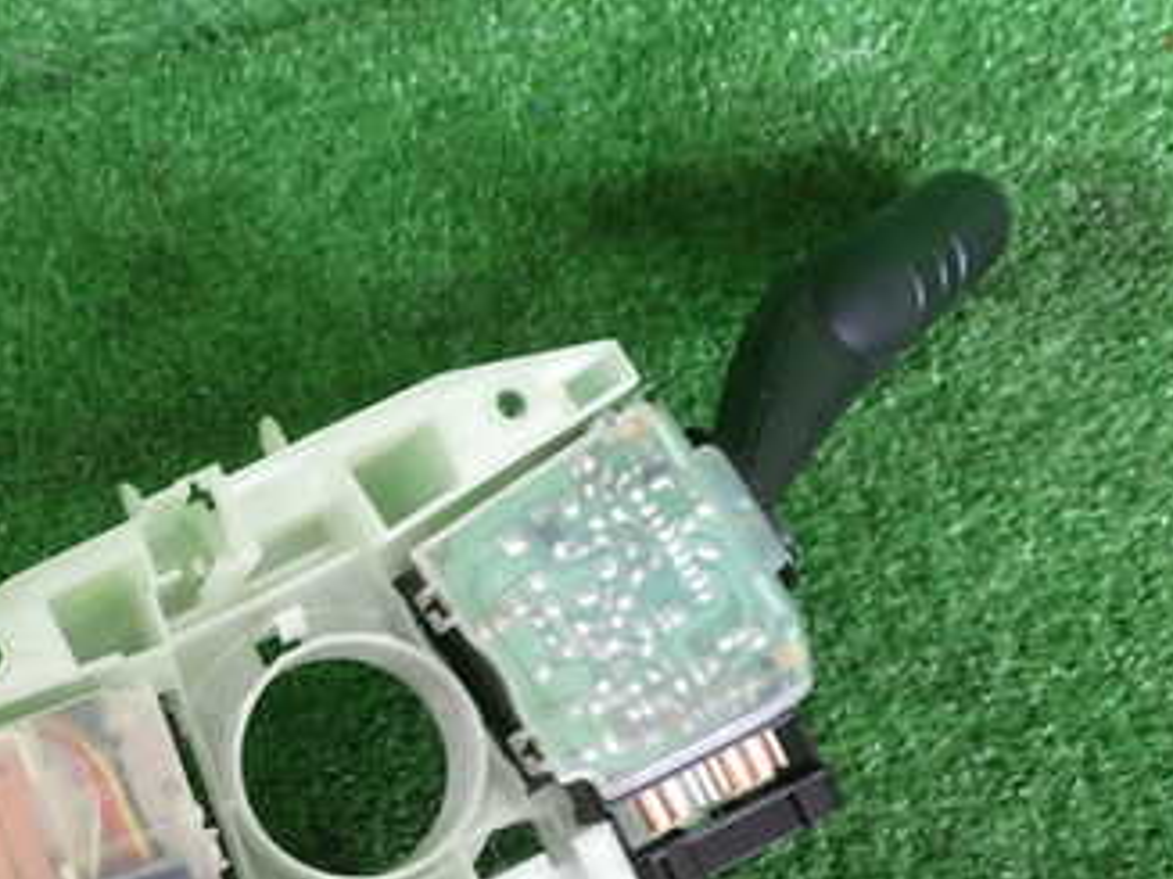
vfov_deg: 25.6
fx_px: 1863
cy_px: 804
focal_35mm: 55
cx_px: 172
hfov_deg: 33.5
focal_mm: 5.4
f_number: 2.3
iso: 200
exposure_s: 1/50
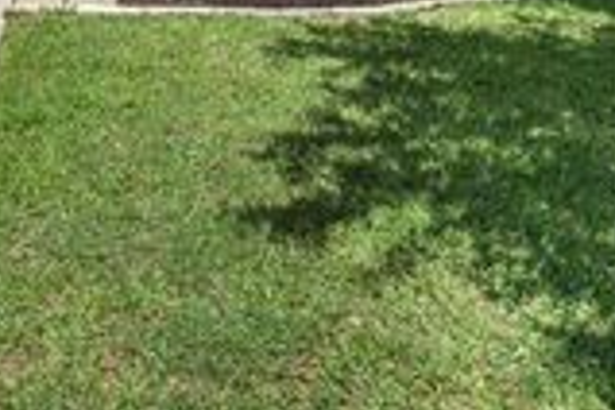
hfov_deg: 41.5
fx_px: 752
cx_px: 81
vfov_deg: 26.3
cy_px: -114
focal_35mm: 44
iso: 250
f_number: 11
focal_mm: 14
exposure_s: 1/500
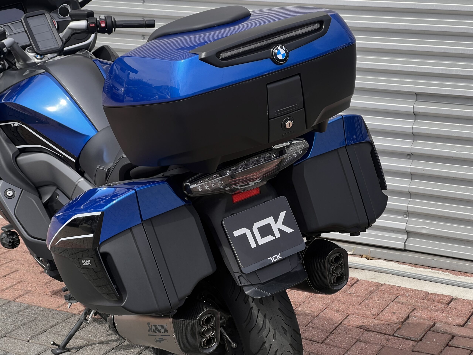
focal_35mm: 77
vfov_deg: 19.1
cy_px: 178
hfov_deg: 25.3
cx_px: 236
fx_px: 1052
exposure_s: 1/317
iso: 32
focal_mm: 9
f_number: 2.8
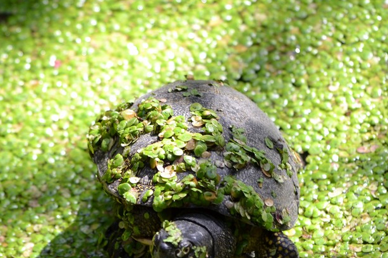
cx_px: 178
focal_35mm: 388
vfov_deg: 3.5
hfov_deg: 5.3
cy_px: 157
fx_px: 4179
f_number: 5
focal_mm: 155
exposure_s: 1/250
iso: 400
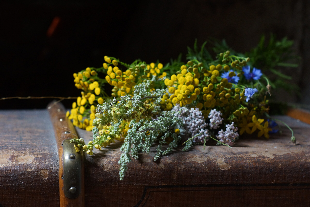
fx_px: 646
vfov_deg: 18.2
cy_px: 104
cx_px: 155
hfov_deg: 27.0
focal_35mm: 75
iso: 1000
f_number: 4
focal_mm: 50
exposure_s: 1/80
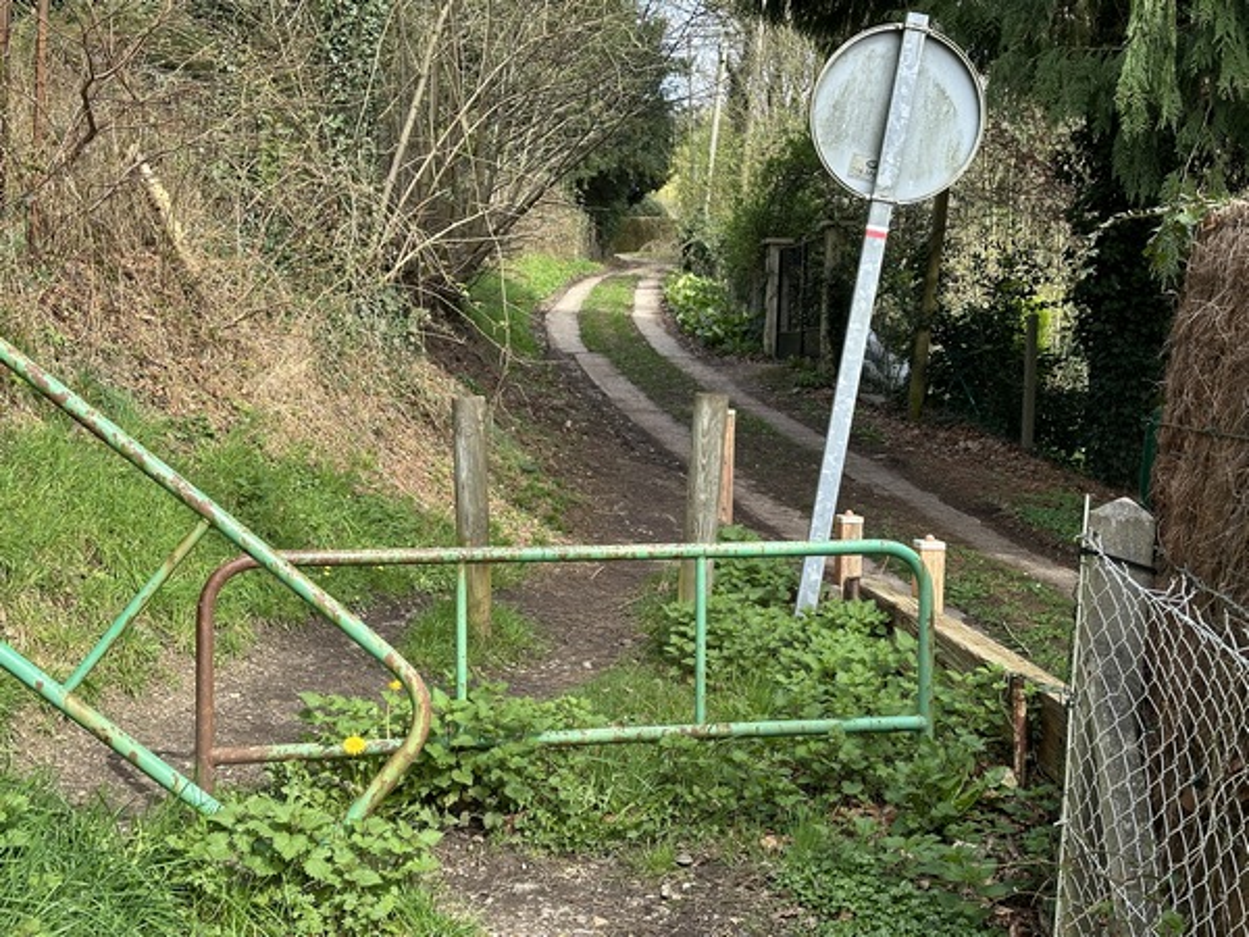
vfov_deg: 30.3
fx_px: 1732
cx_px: 624
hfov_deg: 39.7
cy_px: 468
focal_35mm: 48
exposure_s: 1/864
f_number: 1.78
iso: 64
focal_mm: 6.86
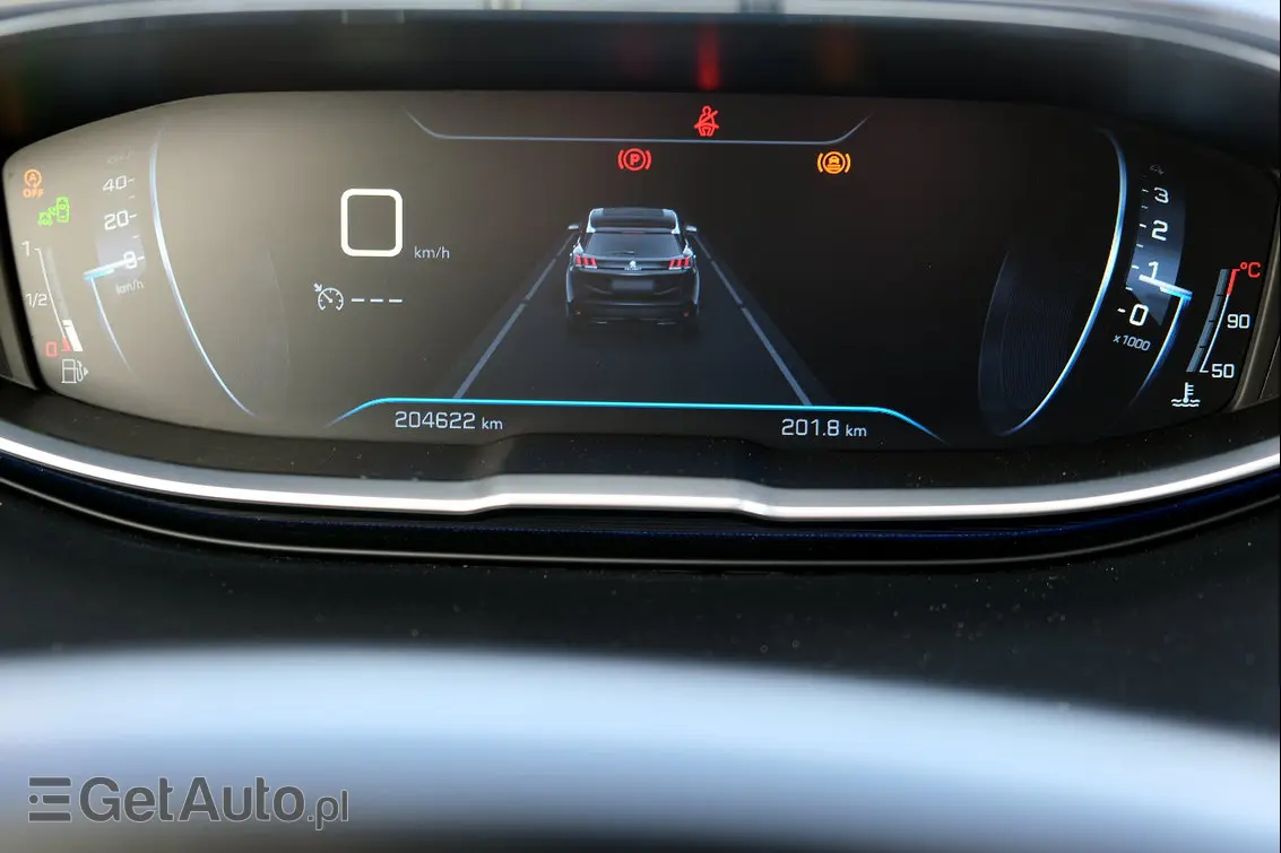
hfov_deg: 35.6
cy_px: 426
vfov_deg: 24.2
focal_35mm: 56
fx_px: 1992
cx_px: 640
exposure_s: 1/60
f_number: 3.6
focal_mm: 37.4
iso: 320
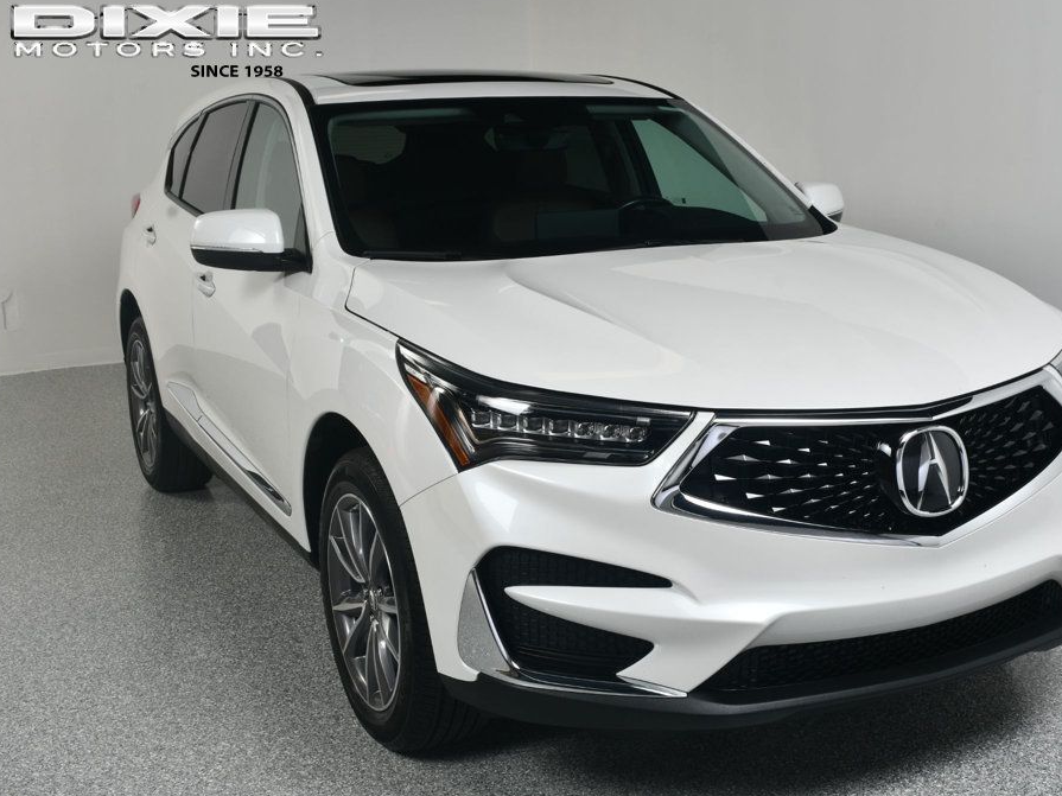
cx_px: 596
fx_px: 1350
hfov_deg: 42.9
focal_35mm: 44
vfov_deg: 32.9
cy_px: 396
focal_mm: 27
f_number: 13
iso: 100
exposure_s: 1/160
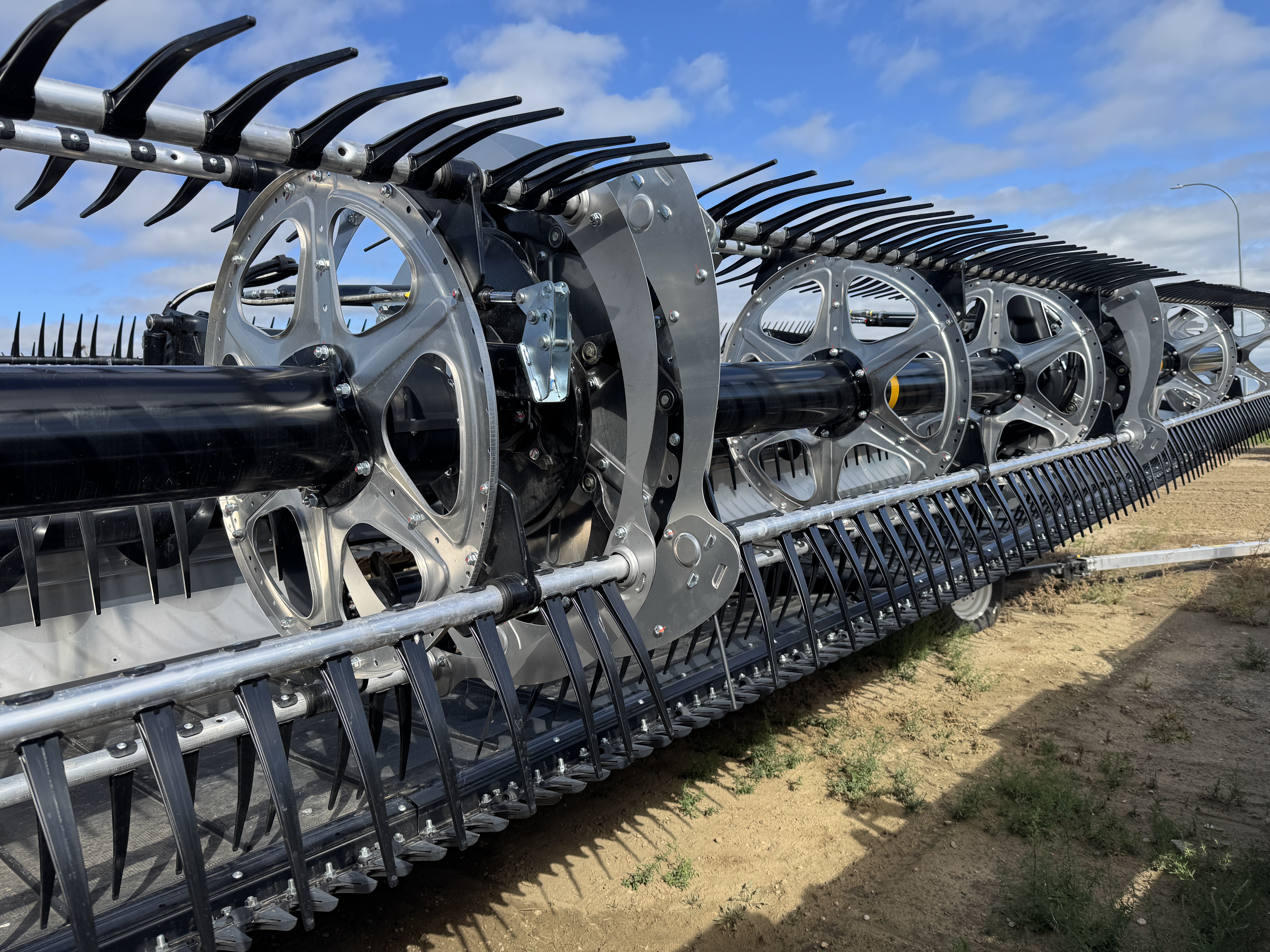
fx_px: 881
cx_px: 635
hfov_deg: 71.6
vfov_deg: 56.8
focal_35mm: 24
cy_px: 476
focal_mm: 6.76
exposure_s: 1/3096
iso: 80
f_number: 1.78
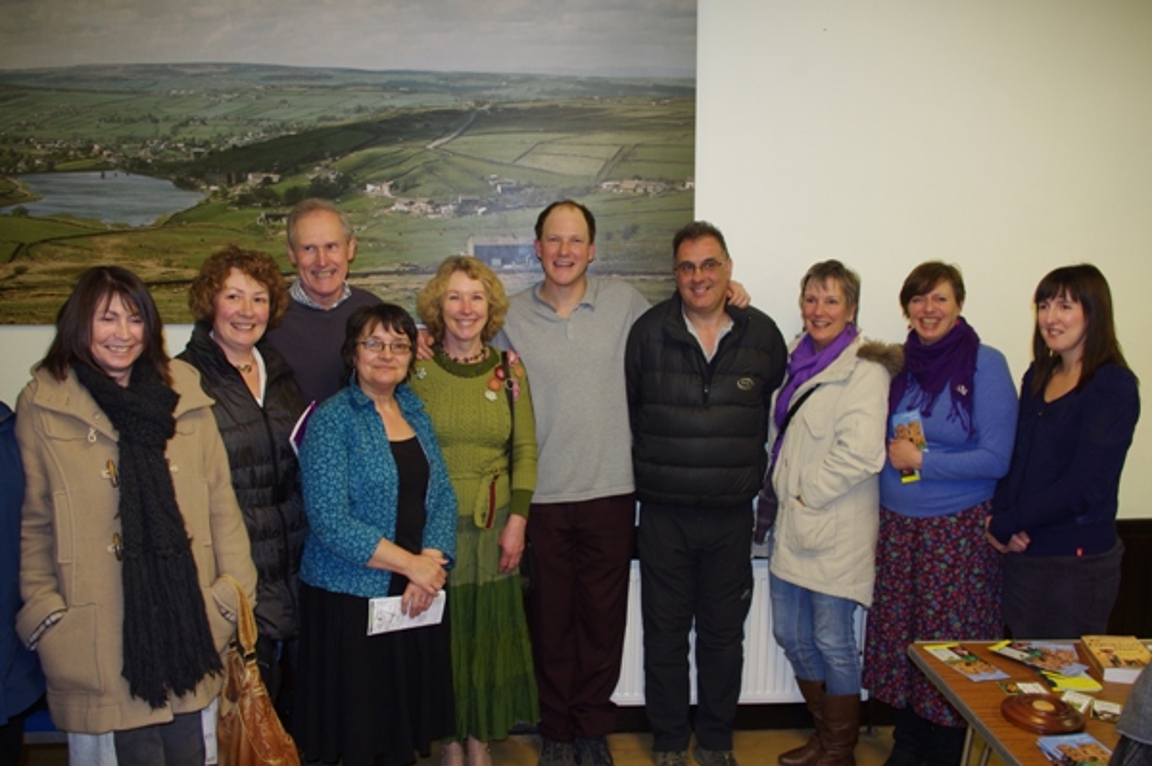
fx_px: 863
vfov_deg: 47.9
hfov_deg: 67.4
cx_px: 576
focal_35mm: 27
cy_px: 383
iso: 400
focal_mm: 18
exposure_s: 1/15
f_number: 5
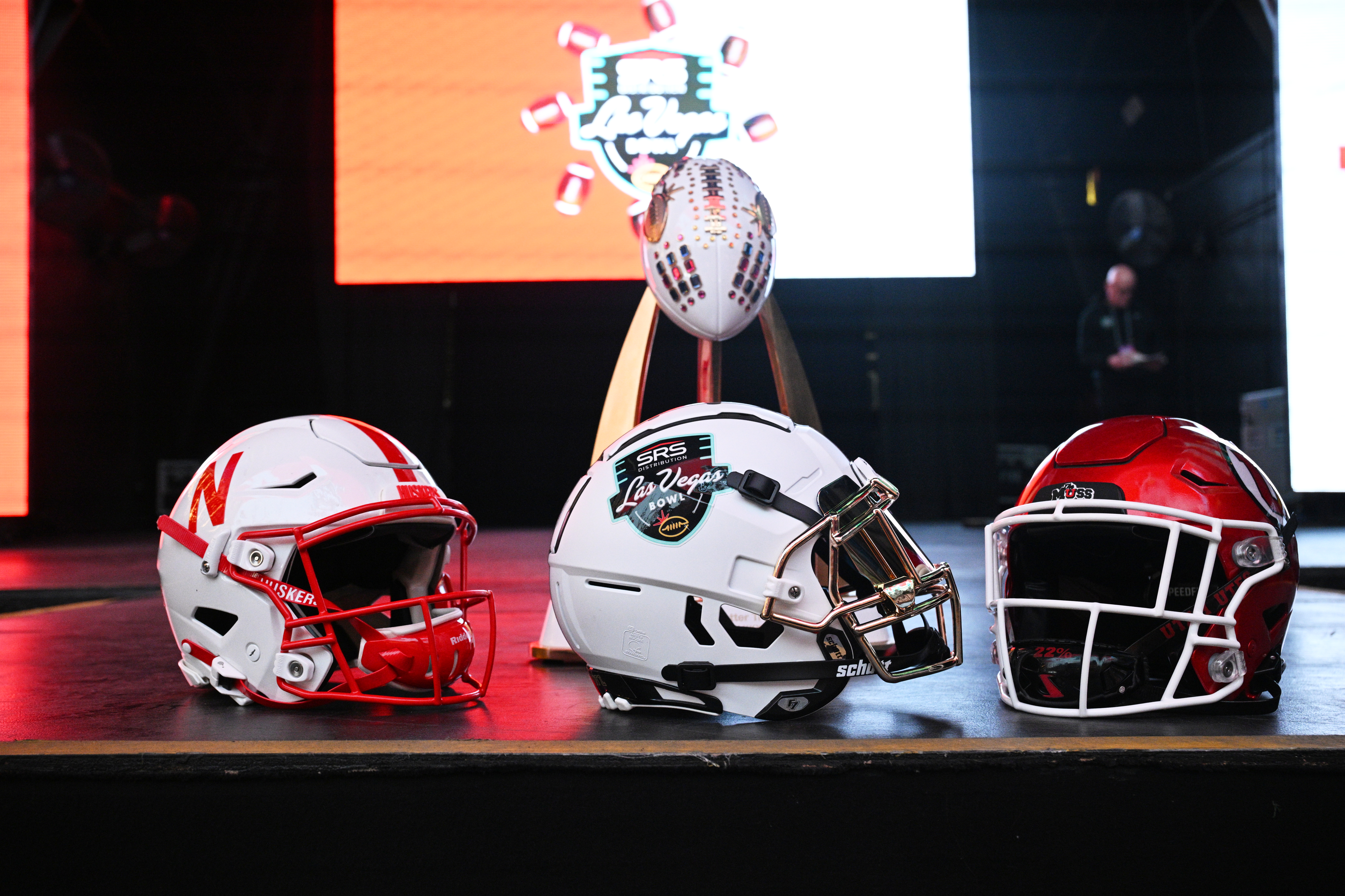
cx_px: 672
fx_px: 1214
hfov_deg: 58.0
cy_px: 448
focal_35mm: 32
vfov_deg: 40.5
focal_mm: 32.5
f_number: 4.5
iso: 3200
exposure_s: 1/1000
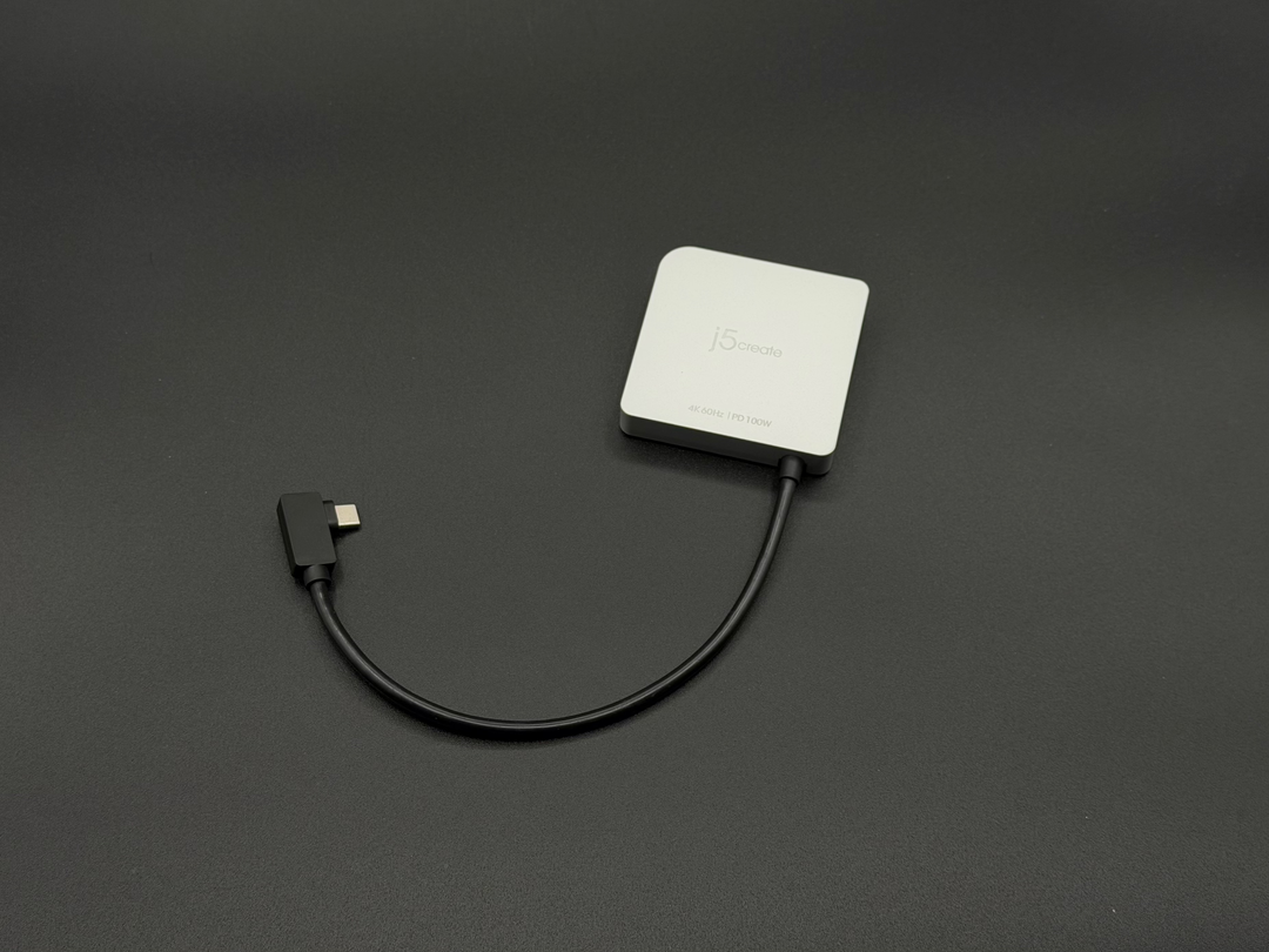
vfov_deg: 30.3
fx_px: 1760
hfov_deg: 39.7
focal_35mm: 48
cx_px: 634
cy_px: 476
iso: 50
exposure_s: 1/100
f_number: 1.78
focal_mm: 6.76
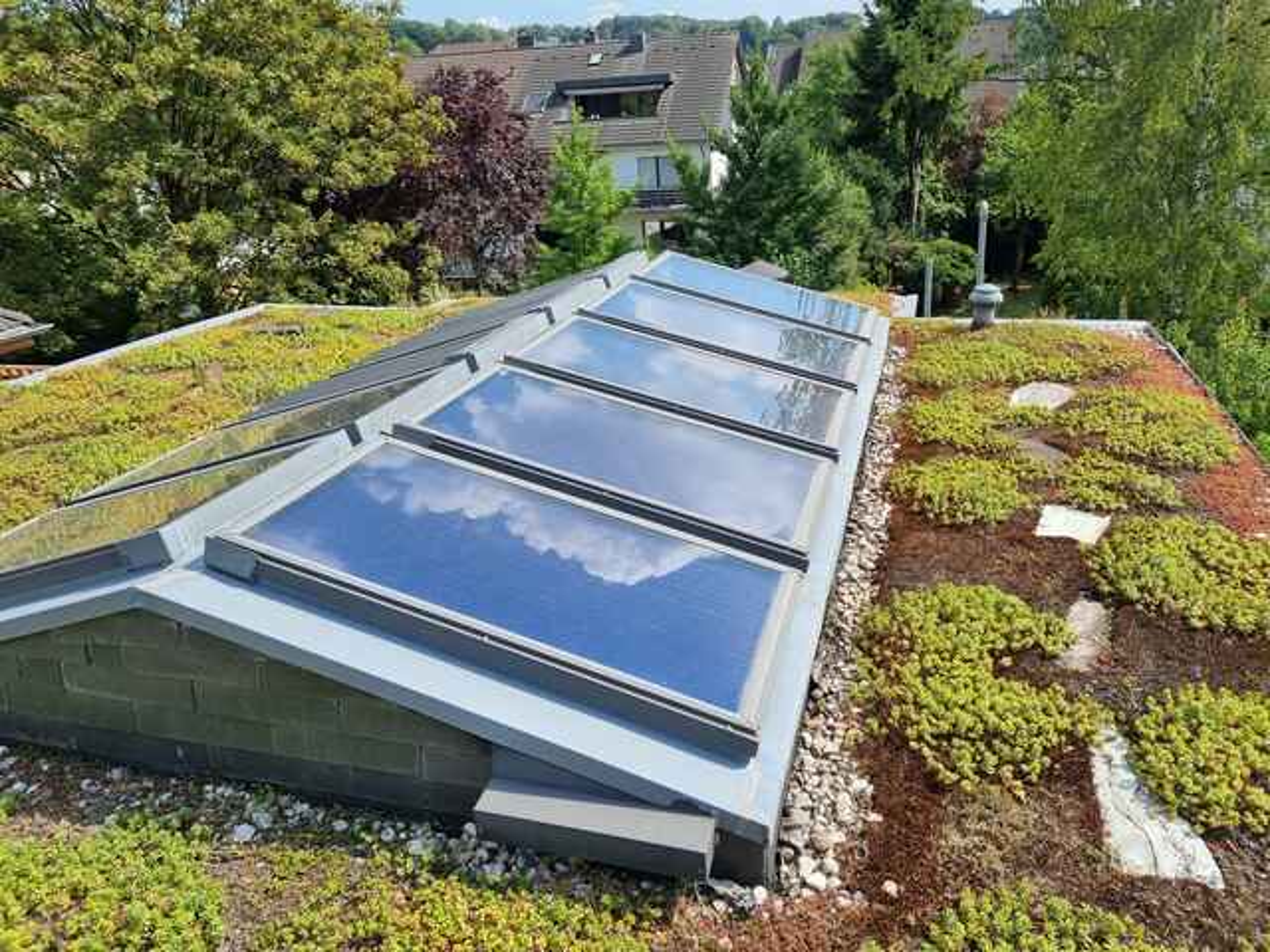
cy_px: 476
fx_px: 954
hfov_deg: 67.3
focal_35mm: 26
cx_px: 635
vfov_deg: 53.1
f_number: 1.8
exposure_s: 1/2216
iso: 50
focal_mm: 5.4
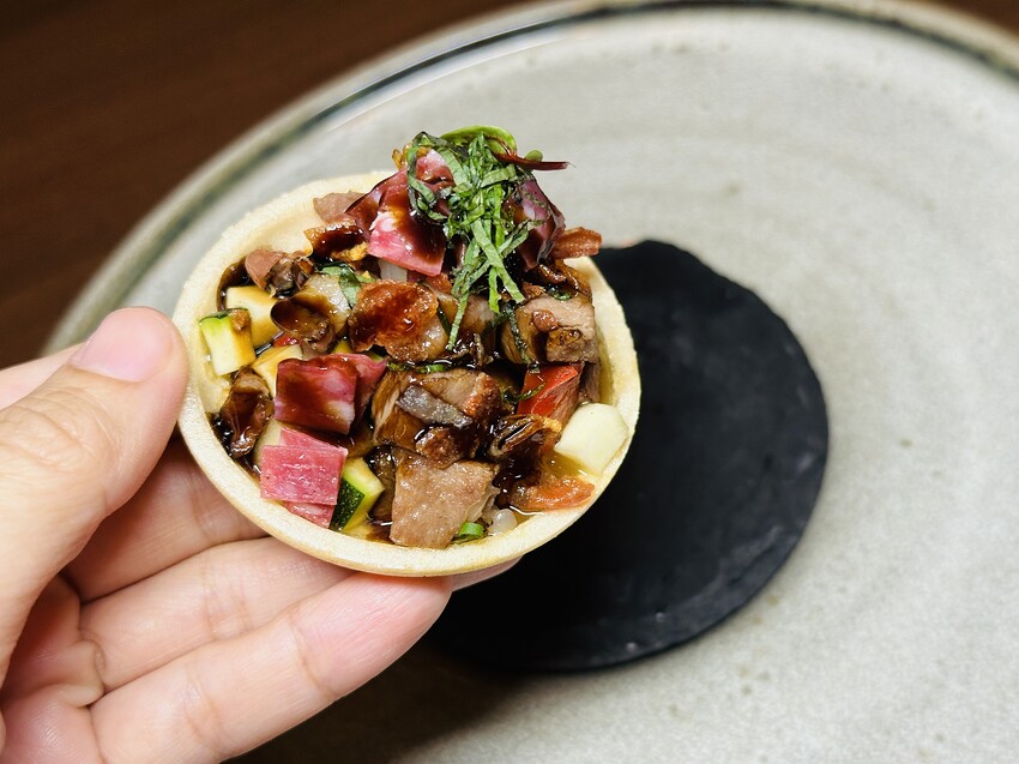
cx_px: 510
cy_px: 382
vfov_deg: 30.3
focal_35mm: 48
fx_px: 1413
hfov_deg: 39.7
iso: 125
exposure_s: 1/60
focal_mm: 6.86
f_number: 1.78
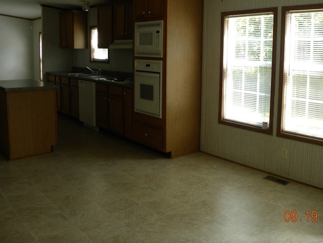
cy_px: 87
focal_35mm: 35
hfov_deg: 52.1
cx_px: 200
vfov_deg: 40.3
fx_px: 327
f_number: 2.8
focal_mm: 4.6
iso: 93
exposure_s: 1/60
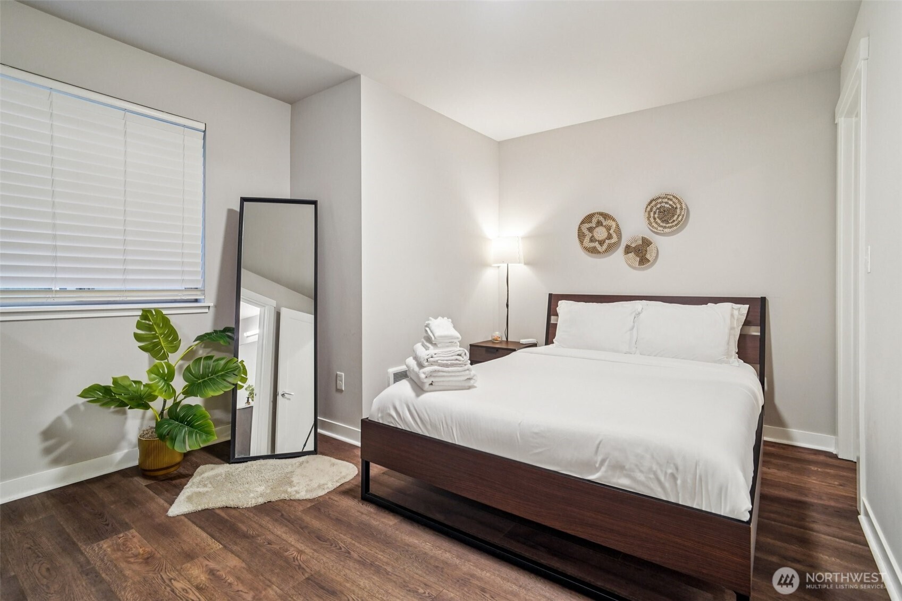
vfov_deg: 73.7
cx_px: 451
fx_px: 401
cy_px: 300
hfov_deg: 96.7
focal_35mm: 16
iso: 1600
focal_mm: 16
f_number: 8
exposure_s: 1/15
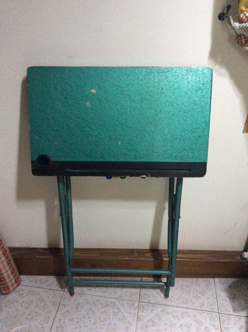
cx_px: 124
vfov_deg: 56.9
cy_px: 166
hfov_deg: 44.1
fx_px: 306
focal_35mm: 32
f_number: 2.4
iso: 400
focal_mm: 3.3
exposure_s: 1/17
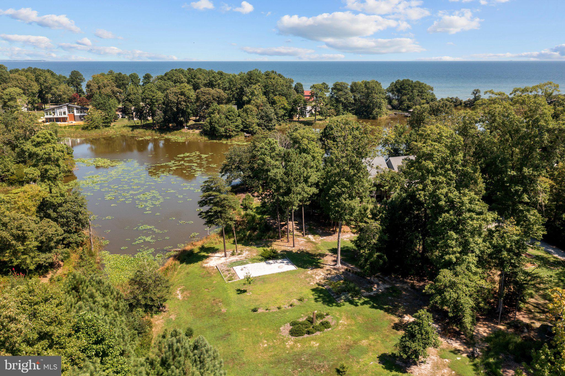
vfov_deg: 46.4
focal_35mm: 28
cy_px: 188
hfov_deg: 65.5
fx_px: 439
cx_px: 282
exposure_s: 1/50
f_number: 4
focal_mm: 10.26
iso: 200
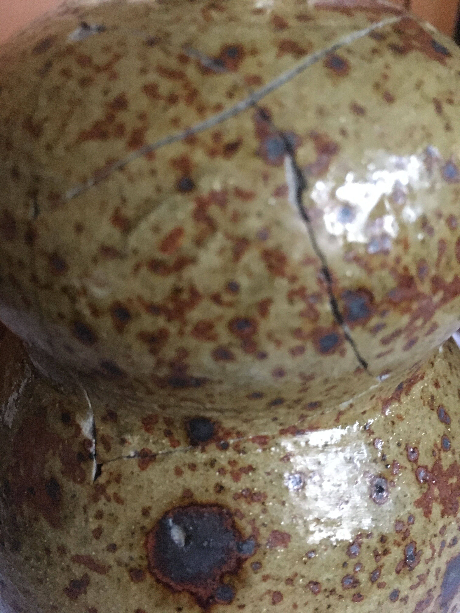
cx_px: 230
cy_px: 306
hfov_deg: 48.2
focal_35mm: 29
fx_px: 514
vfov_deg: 61.7
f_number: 2.2
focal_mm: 4.15
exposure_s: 1/17
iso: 320
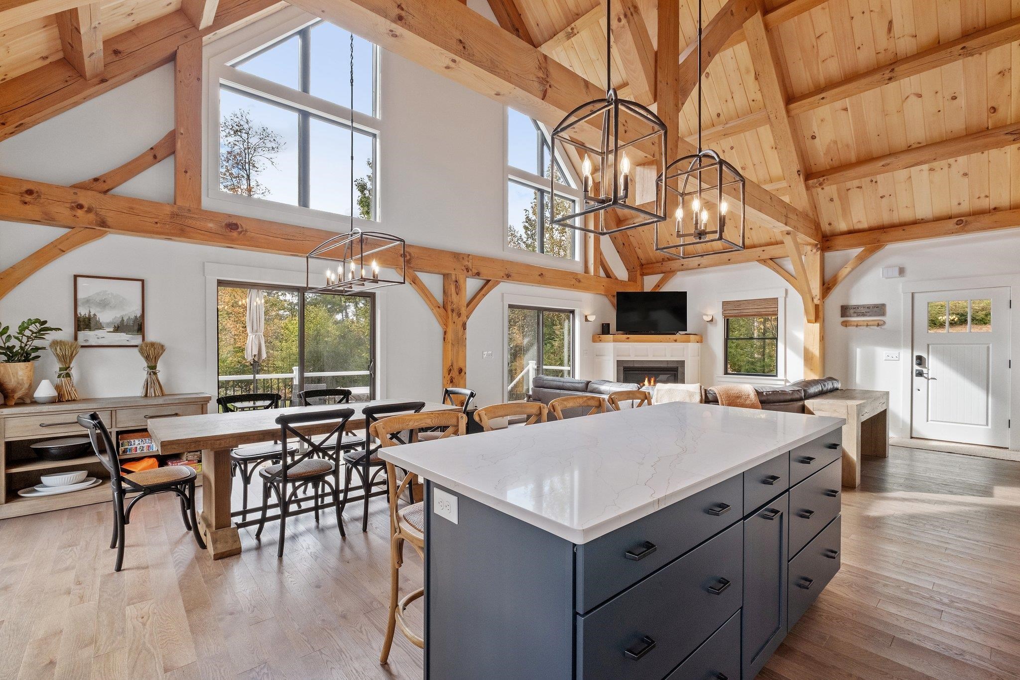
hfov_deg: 100.4
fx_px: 425
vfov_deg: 77.3
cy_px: 340
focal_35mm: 15
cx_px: 510
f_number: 8
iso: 500
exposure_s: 1/20
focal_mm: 10
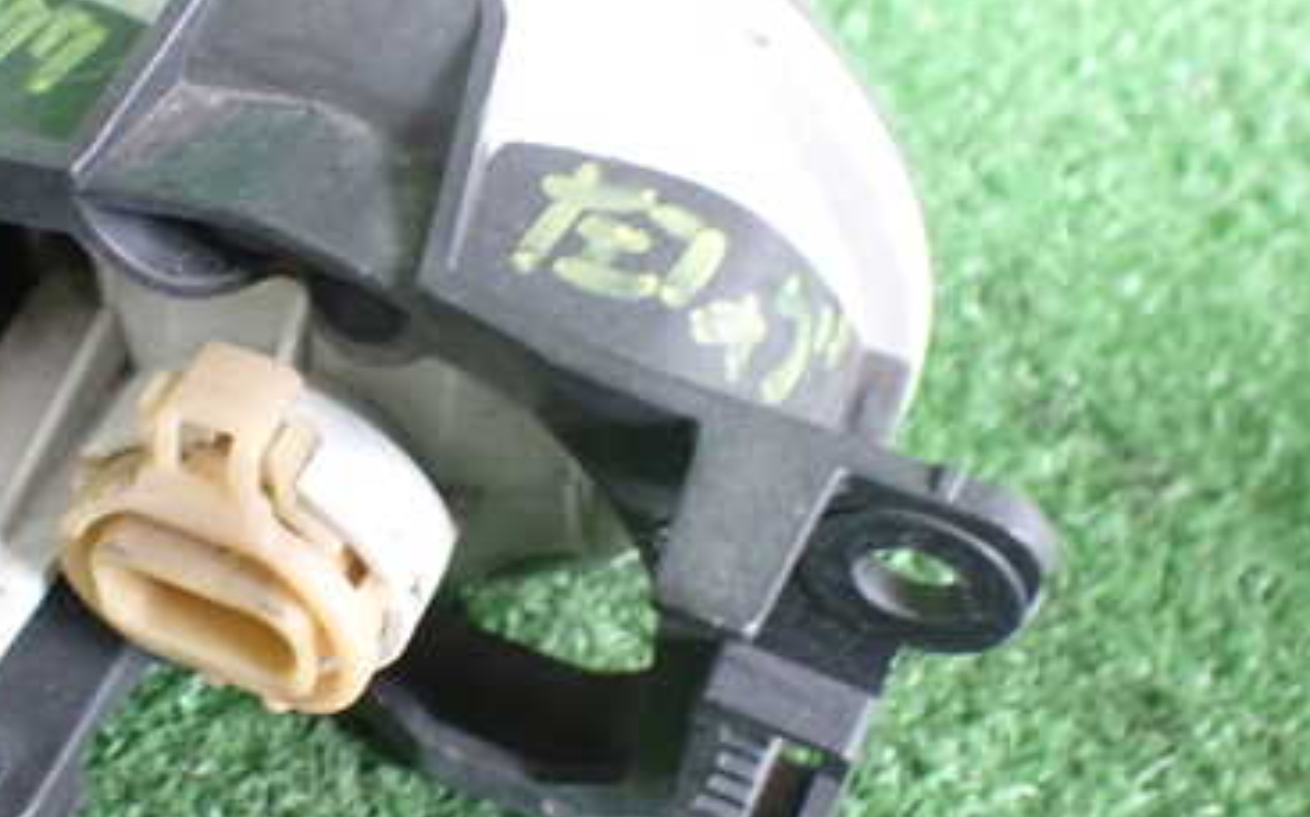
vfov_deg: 24.8
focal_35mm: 52
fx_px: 1856
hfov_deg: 38.0
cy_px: 432
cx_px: 339
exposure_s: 1/40
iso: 800
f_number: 2.3
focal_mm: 5.4
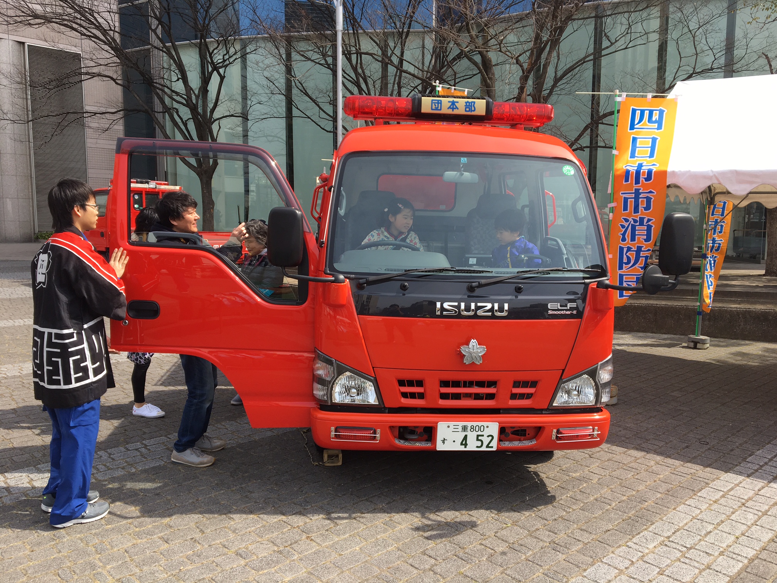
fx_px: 651
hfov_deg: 61.7
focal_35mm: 29
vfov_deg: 48.2
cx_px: 388
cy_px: 292
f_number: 2.2
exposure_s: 1/641
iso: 25
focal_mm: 4.15
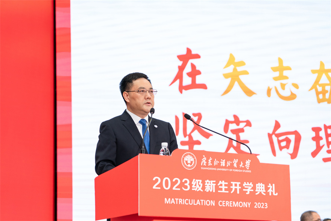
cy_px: 110
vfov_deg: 13.0
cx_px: 166
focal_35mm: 105
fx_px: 965
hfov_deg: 19.5
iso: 1600
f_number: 4
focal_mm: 105
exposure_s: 1/250
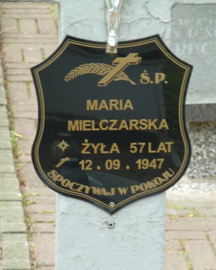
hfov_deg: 8.1
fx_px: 1526
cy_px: 129
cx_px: 108
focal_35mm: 191
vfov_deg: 10.1
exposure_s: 1/60
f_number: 4.5
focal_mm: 29.9
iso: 160
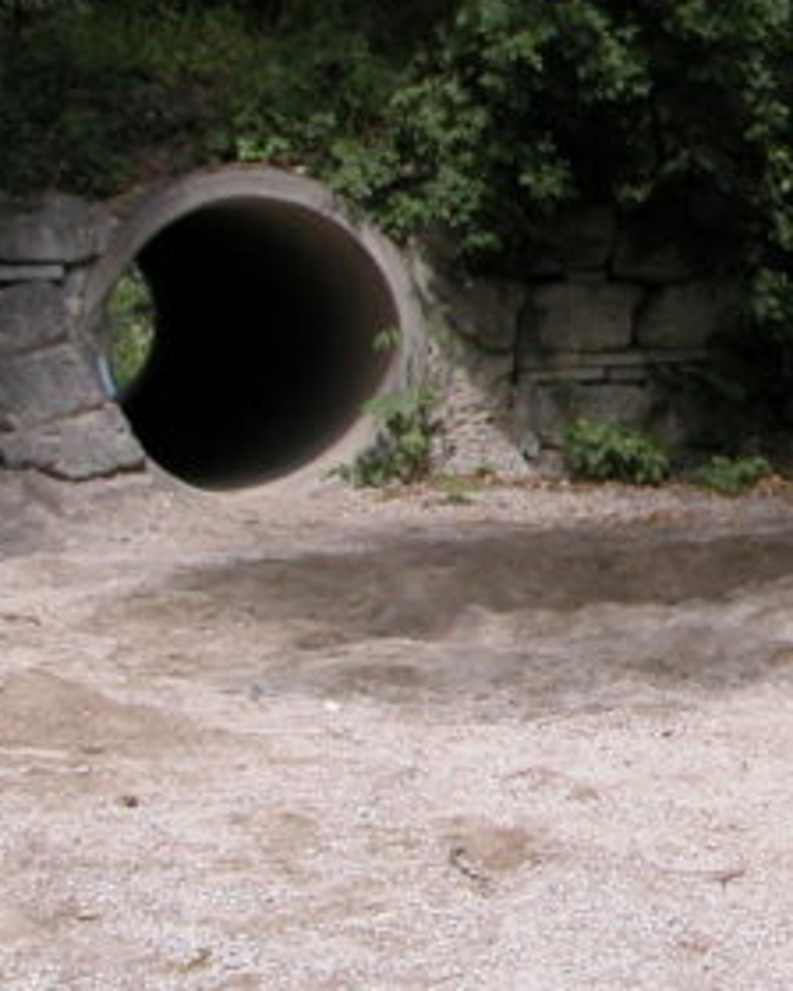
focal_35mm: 125
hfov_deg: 11.9
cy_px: 428
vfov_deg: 15.4
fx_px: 3667
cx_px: 1080
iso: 100
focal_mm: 9
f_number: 5.6
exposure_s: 1/232
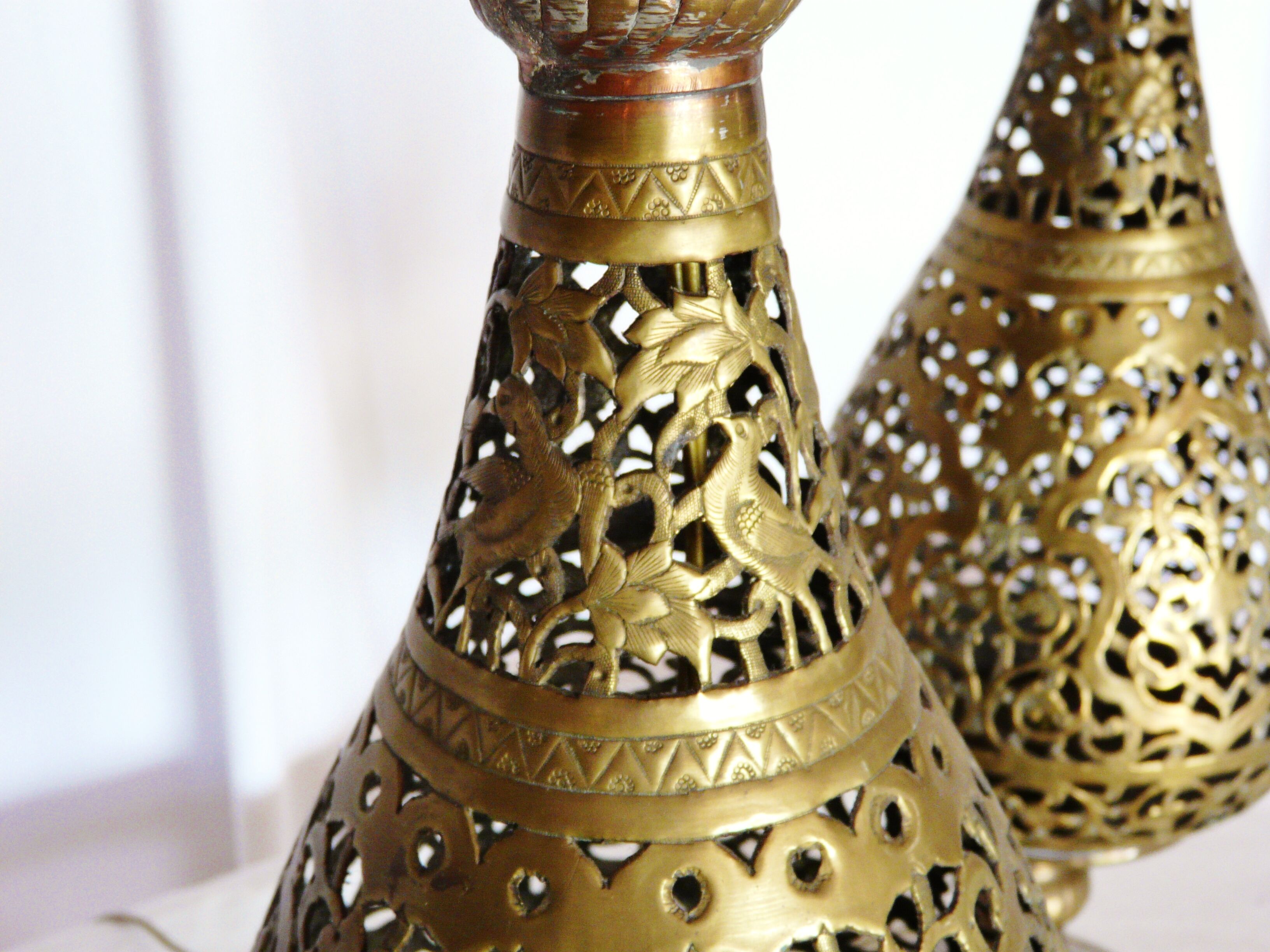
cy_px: 476
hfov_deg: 42.1
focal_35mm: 45
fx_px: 1651
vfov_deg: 32.2
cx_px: 635
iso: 200
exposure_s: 1/40
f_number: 3.2
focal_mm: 7.4
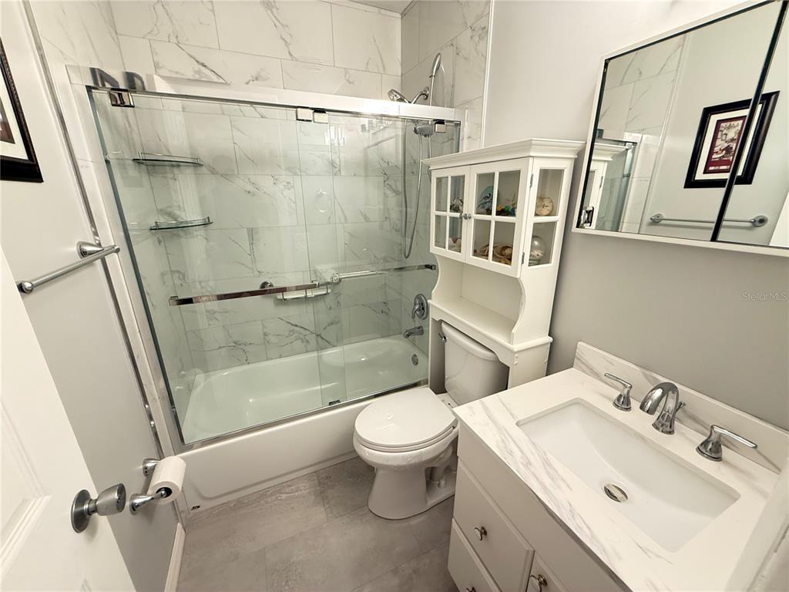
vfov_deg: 85.7
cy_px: 296
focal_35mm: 14
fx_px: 319
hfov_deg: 102.1
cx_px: 394
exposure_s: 1/60
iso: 500
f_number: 2.2
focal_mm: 2.22
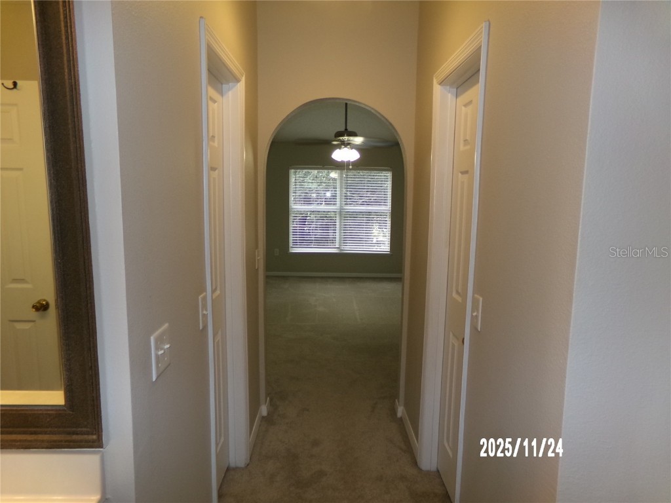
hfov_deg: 71.6
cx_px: 336
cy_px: 252
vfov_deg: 56.8
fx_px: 465
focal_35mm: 24
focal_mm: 4.3
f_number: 3.7
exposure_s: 1/34
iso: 200
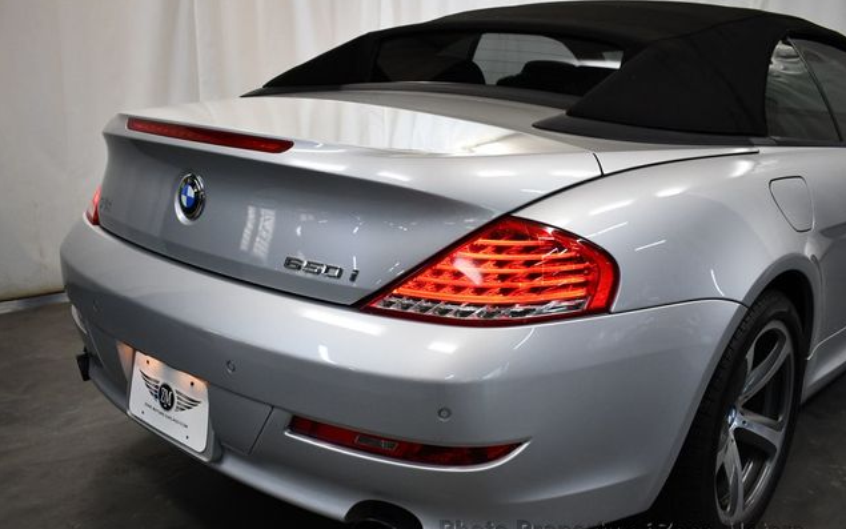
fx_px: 853
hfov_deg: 52.7
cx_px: 424
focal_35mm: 37
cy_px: 272
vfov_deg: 34.4
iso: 800
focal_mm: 18
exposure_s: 1/250
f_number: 3.5
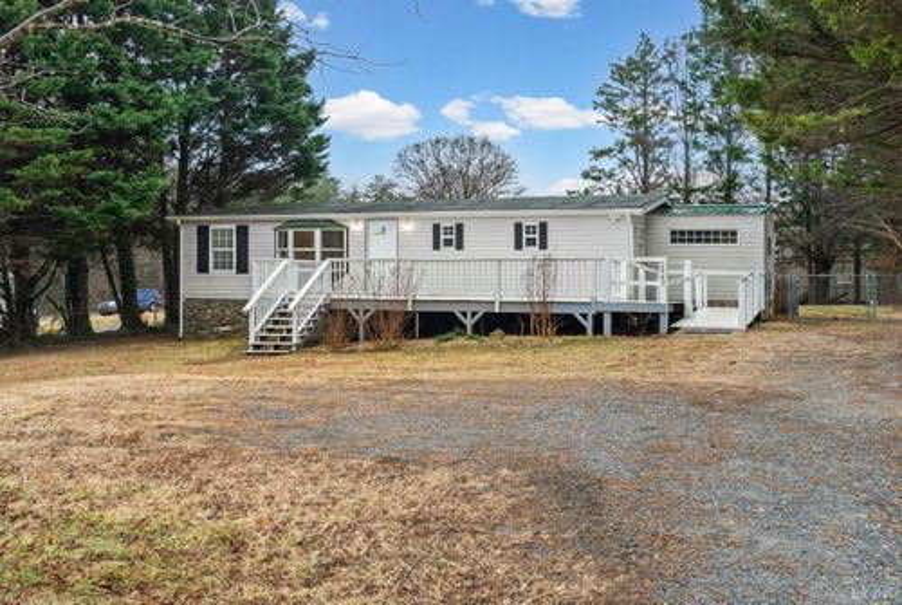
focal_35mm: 35
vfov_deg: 38.0
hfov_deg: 54.4
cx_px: 451
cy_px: 302
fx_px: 878
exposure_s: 1/20
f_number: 8
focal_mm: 35
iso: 1250
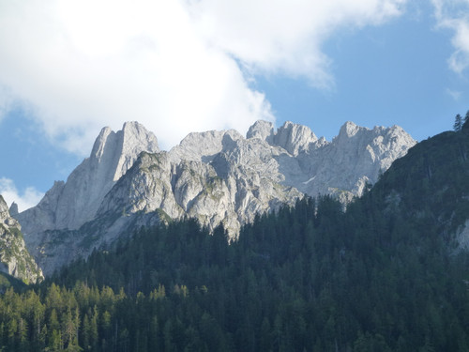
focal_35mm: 104
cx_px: 234
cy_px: 176
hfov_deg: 18.9
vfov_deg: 14.2
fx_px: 1409
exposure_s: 1/400
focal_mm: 17.3
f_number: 5
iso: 160
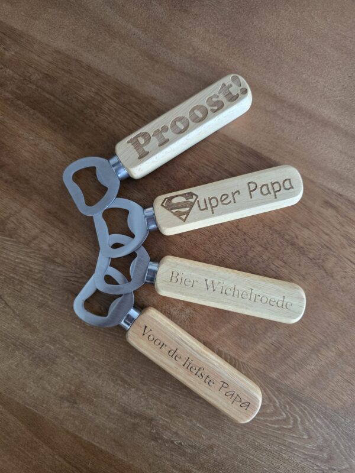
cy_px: 236
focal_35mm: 23
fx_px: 314
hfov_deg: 58.9
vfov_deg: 73.9
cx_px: 178
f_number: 1.7
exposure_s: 1/66
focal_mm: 6.3
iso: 400
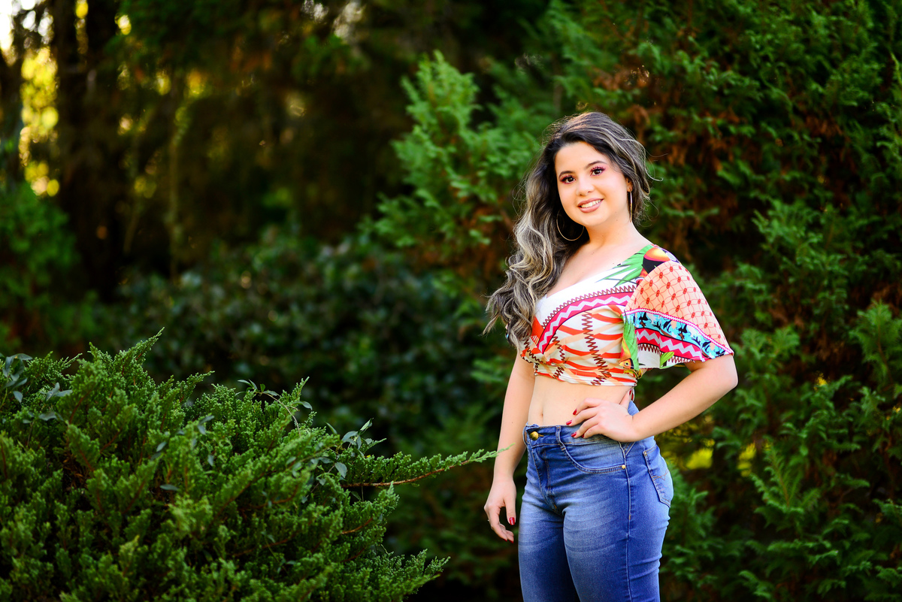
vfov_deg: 16.1
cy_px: 301
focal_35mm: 85
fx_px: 2130
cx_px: 451
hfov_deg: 23.9
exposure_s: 1/640
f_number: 1.4
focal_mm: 85
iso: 200
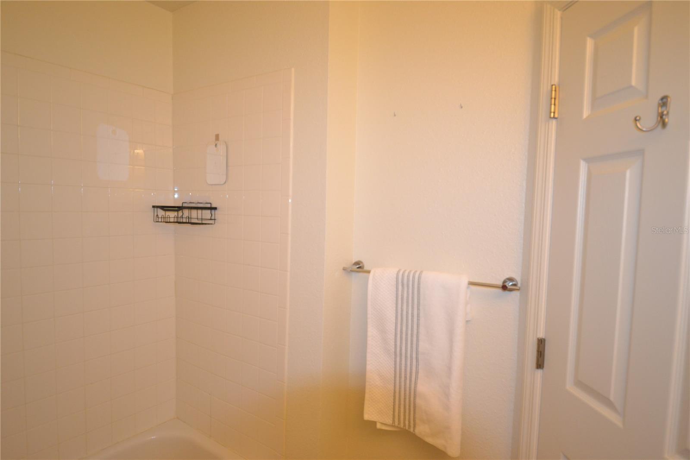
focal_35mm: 20
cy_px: 230
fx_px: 374
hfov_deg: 85.4
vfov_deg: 63.2
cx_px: 345
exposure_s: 1/60
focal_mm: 13
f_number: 3.8
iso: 1000
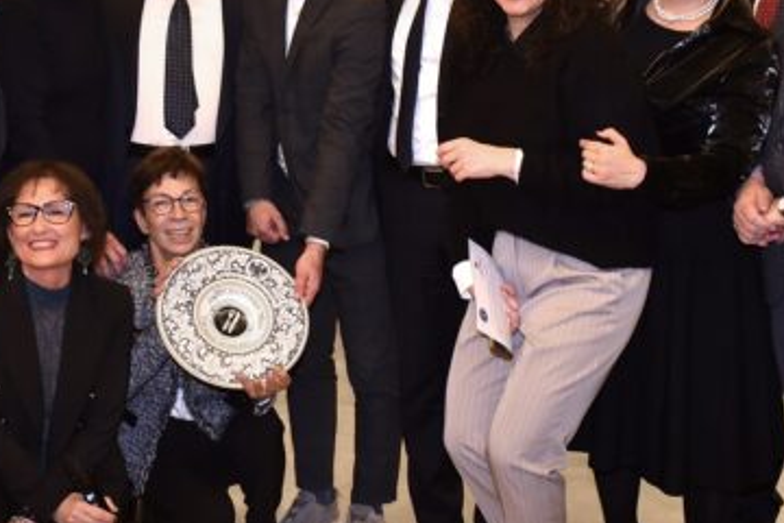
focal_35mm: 175
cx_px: 320
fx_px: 3811
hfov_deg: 11.7
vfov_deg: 7.8
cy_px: 181
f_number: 7.1
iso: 1100
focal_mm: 70
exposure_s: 1/80
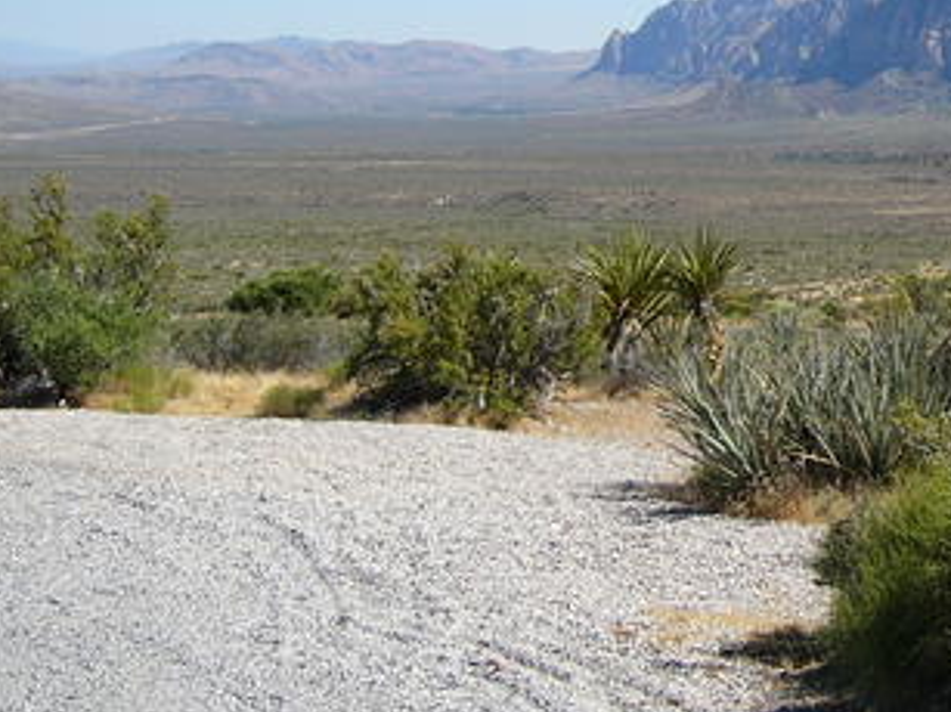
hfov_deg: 25.5
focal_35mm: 73
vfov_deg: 20.0
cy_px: 170
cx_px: 923
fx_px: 2005
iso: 50
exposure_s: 1/160
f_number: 8
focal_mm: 5.8
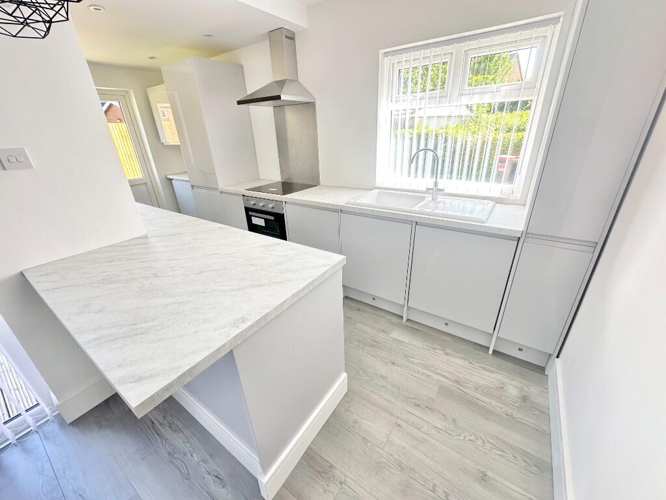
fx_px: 269
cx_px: 333
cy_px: 250
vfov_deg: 85.7
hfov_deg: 102.1
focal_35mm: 14
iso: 80
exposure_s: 1/99
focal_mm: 2.22
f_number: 2.2
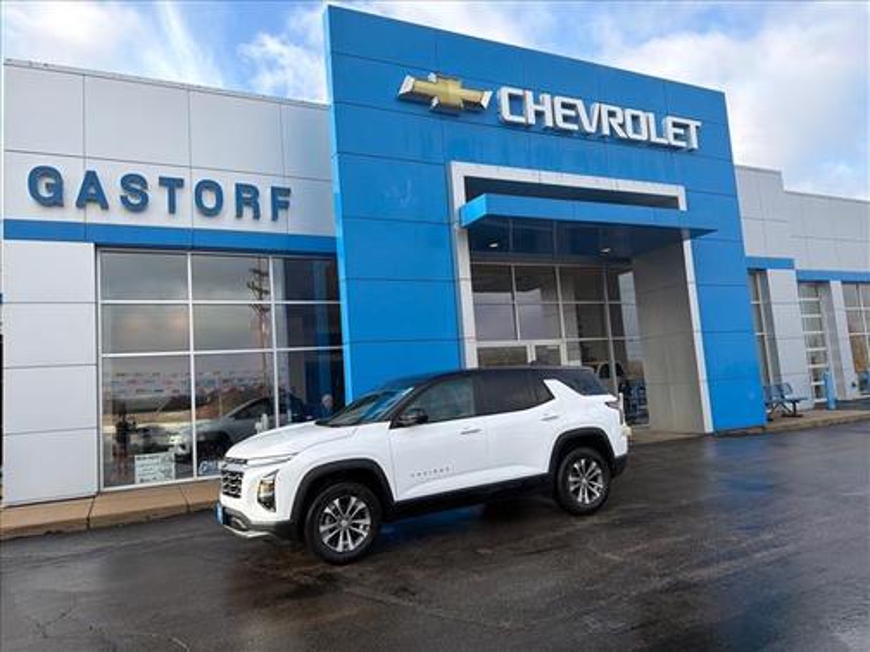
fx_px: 603
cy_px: 326
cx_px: 435
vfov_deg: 56.8
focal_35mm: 24
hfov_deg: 71.6
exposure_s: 1/1314
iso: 80
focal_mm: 6.76
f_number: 1.78
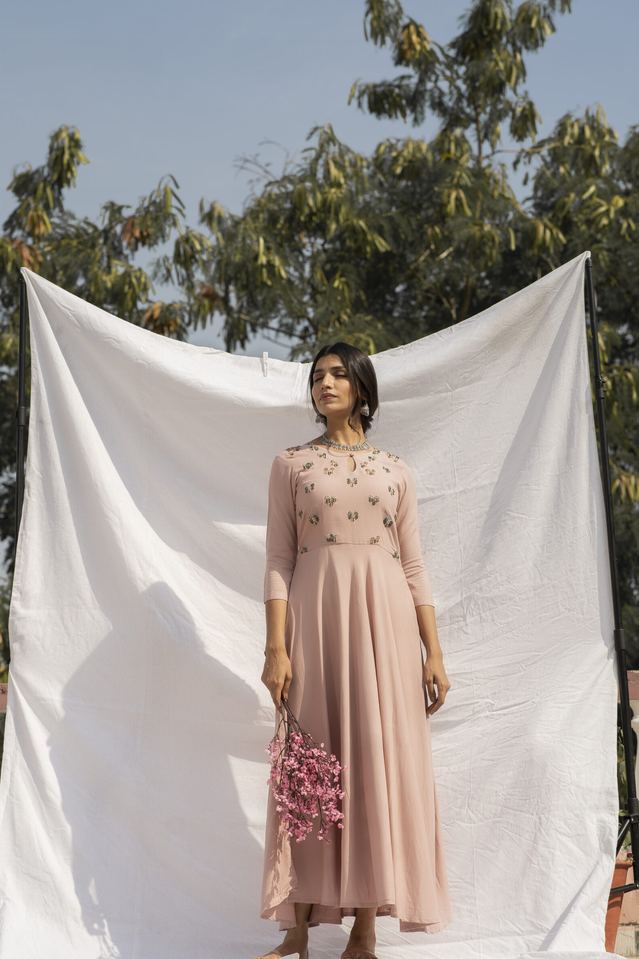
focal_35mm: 92
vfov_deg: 22.1
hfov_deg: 14.9
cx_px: 313
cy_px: 501
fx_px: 2449
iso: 100
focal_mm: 85
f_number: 4.5
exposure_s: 1/800
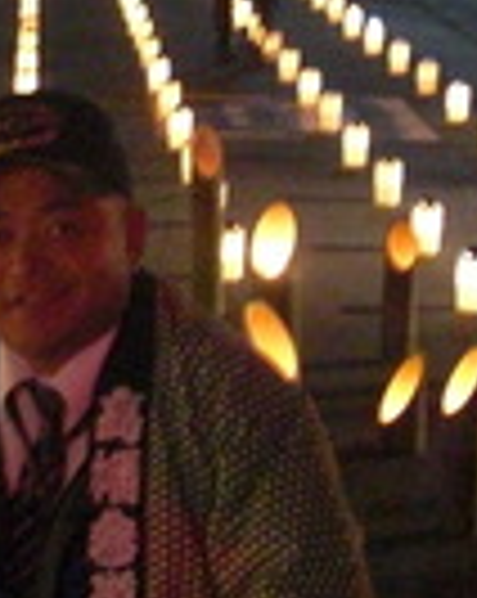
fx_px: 2335
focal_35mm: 132
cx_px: 126
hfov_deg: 11.6
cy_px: 299
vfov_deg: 14.6
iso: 800
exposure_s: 1/8
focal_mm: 6.3
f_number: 2.8
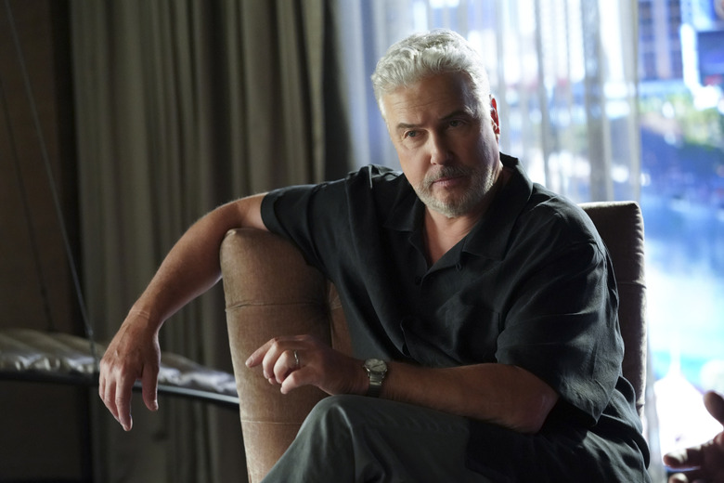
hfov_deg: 16.0
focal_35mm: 128
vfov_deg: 10.7
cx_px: 362
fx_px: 2574
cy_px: 242
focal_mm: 128
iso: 8000
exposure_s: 1/125
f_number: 4
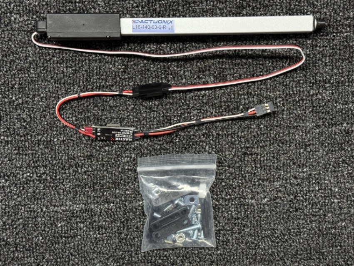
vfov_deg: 30.3
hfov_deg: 39.6
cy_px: 133
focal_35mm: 48
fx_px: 491
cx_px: 177
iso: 100
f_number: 1.78
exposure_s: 1/60
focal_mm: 6.76
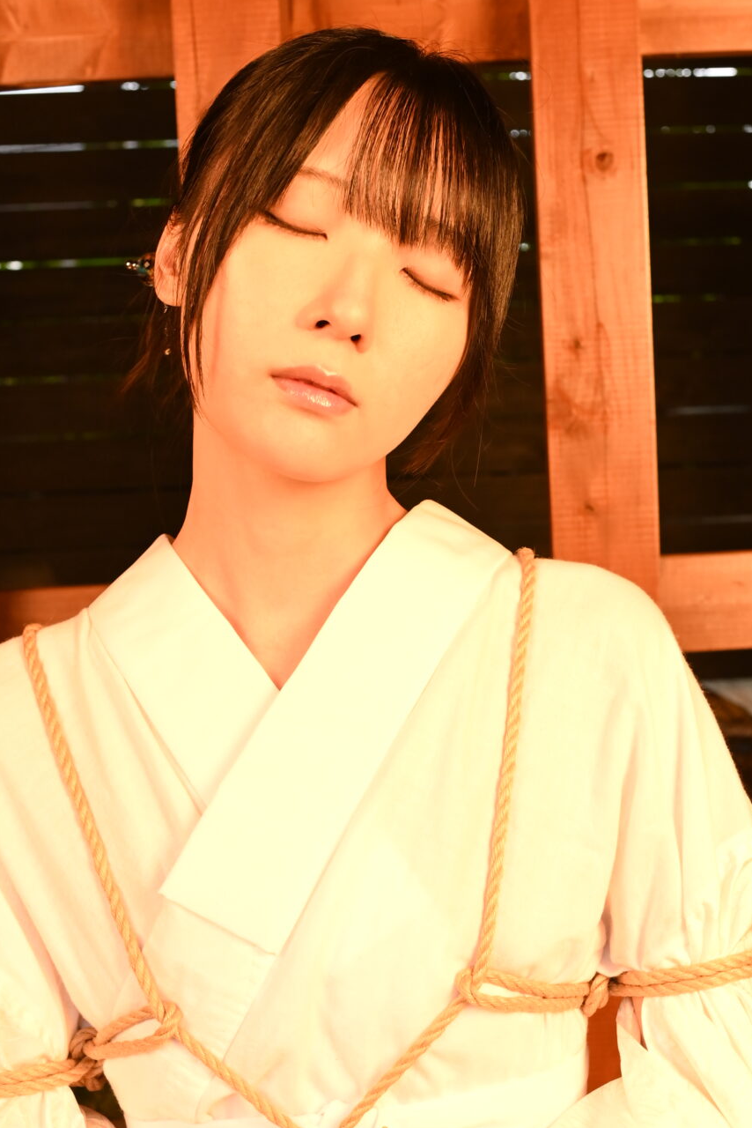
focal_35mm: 48
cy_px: 644
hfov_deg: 28.0
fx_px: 1503
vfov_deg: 41.0
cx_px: 440
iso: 1000
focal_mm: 24
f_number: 4.5
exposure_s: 1/200
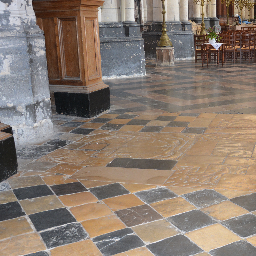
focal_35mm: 54
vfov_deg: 31.8
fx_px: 449
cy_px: 133
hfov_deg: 31.3
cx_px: 186
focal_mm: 25
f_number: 4
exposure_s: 1/60
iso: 640
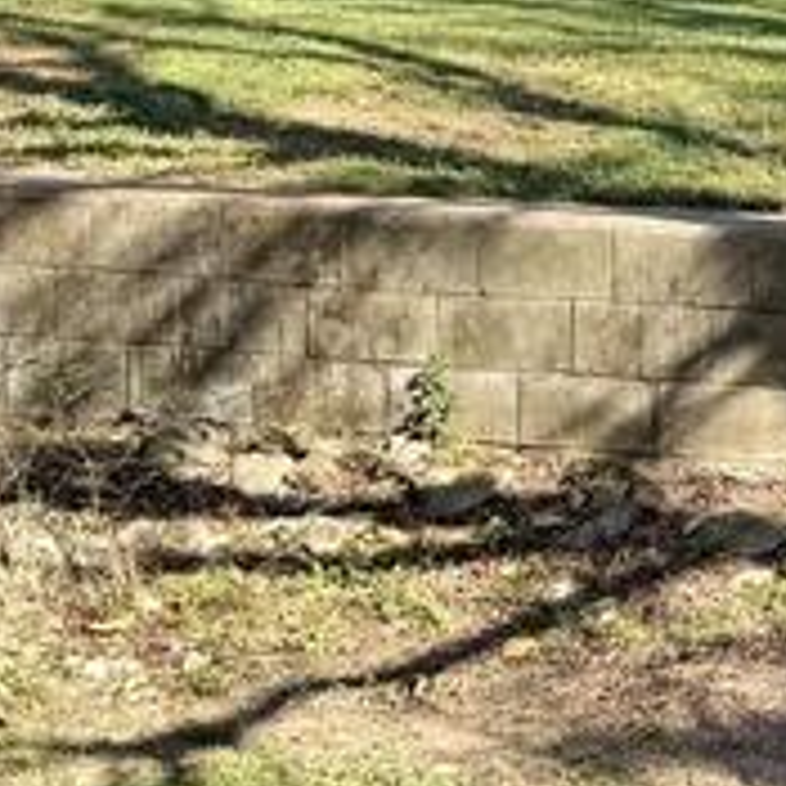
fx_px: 3185
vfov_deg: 13.9
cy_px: 31
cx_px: 1311
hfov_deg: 13.0
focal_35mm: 124
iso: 80
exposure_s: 1/1553
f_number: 1.78
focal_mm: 6.76
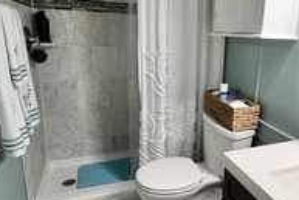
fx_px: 233
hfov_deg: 64.4
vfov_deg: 46.4
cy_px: 93
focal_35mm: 28
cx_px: 189
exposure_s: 1/120
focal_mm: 1.57
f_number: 1.8
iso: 160
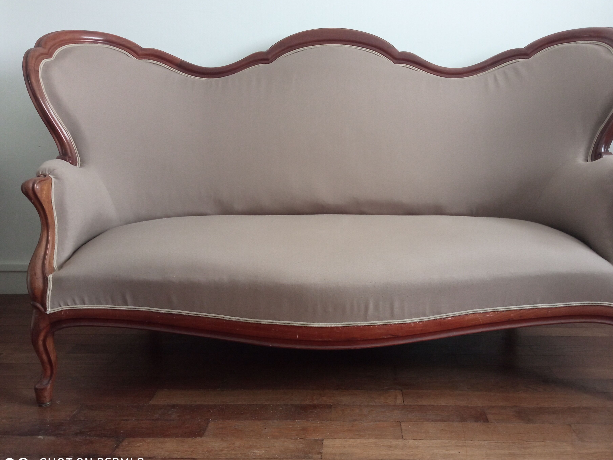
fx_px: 549
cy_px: 243
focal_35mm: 31
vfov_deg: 45.4
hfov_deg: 58.3
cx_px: 333
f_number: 2.2
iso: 861
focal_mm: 3.79
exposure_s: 1/25
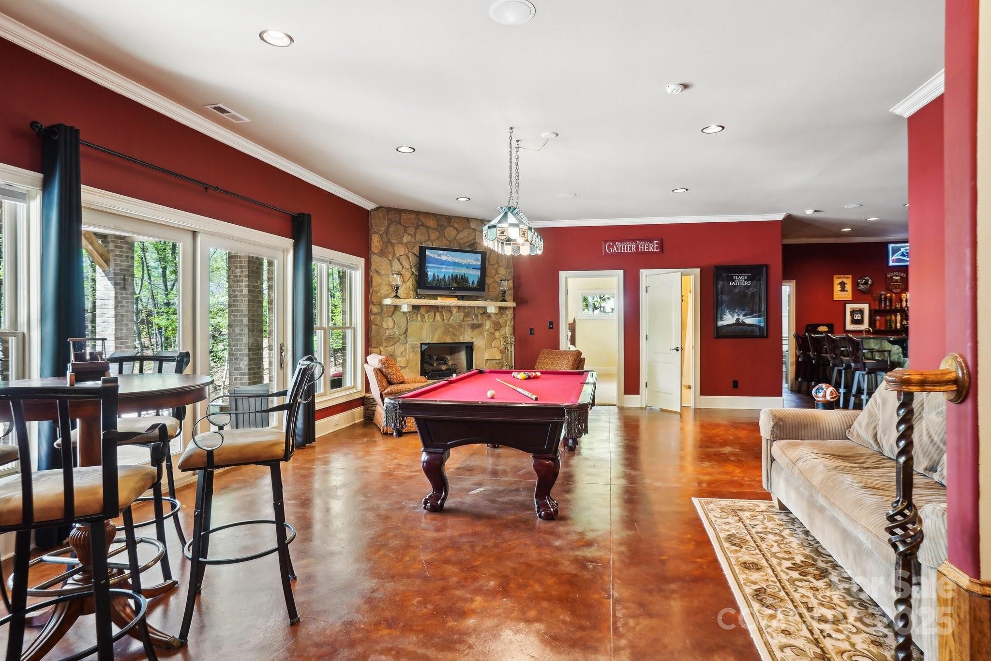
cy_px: 330
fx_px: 495
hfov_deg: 90.0
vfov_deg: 67.4
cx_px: 496
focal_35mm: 18
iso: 400
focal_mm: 18
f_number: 8
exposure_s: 1/6
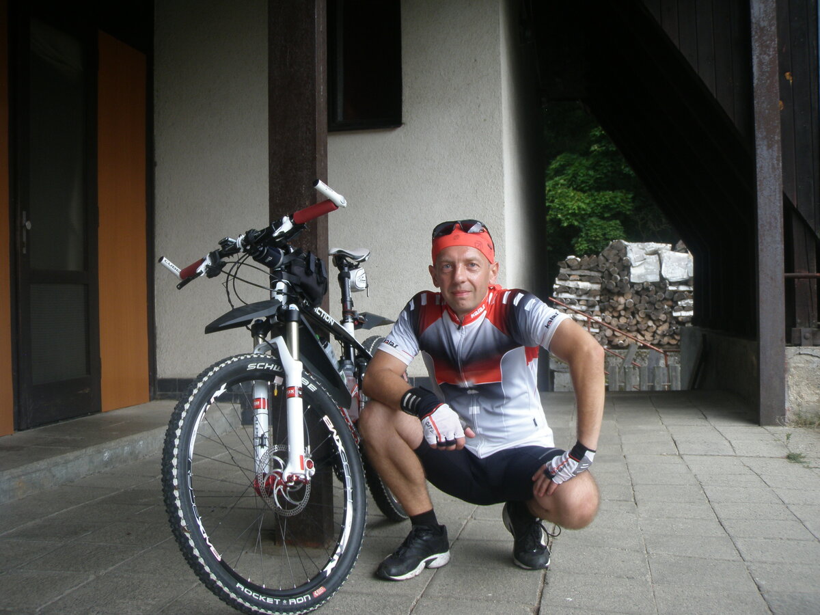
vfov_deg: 37.7
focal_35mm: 38
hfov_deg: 49.0
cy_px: 308
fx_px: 900
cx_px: 410
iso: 64
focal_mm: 6.7
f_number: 3.5
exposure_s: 1/30
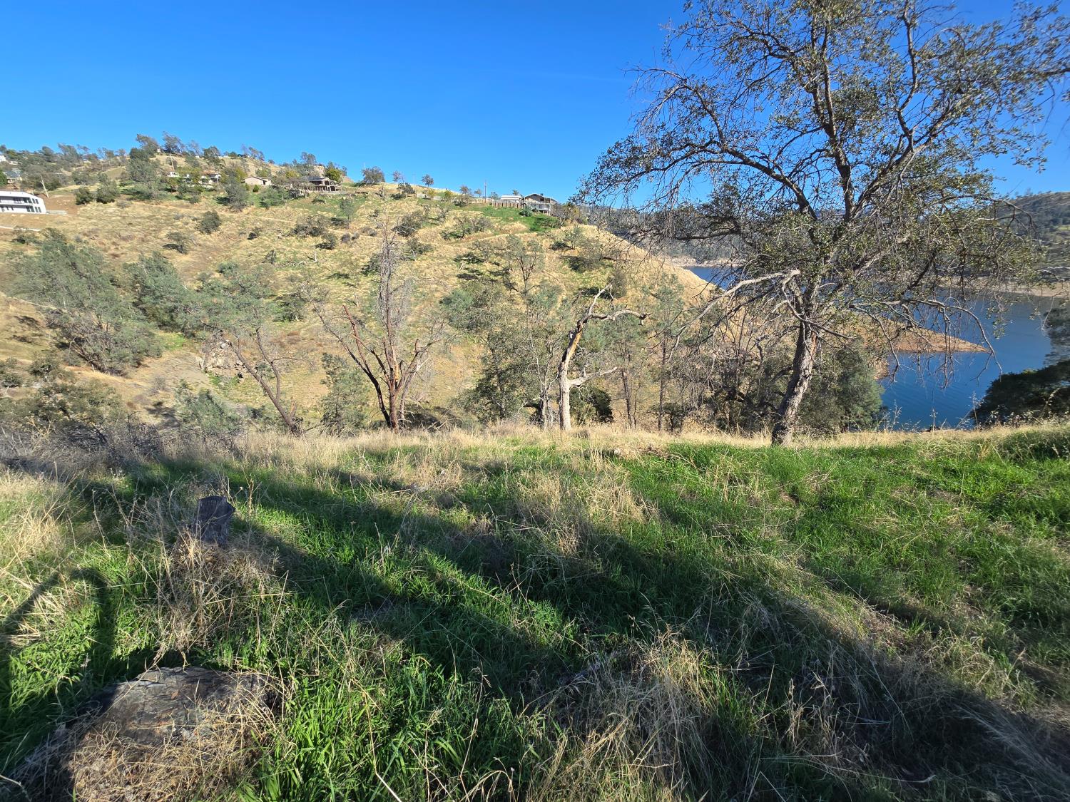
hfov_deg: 106.2
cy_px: 401
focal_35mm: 13
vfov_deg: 89.9
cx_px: 535
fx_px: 402
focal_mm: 2.2
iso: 50
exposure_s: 1/1332
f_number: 2.2
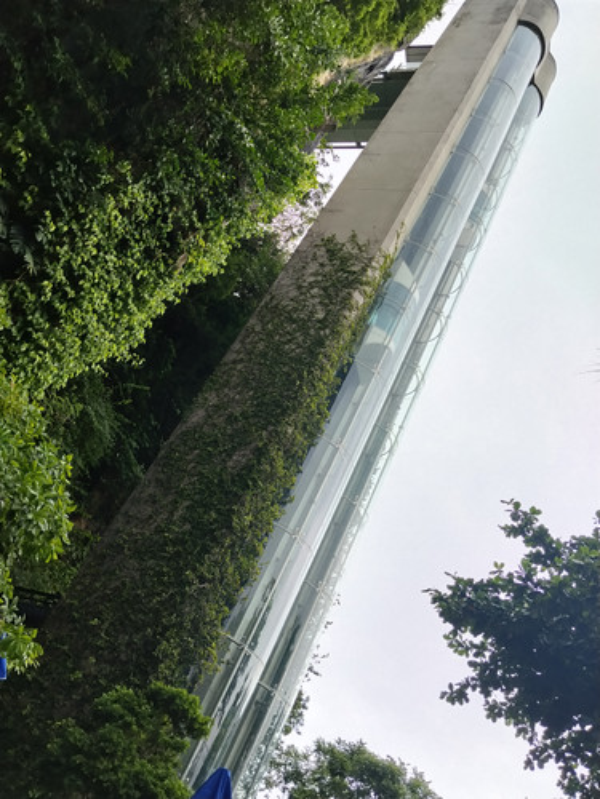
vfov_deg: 61.7
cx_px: 300
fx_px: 670
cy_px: 400
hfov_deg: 48.2
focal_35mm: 29
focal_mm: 4.22
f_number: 1.8
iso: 50
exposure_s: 1/334
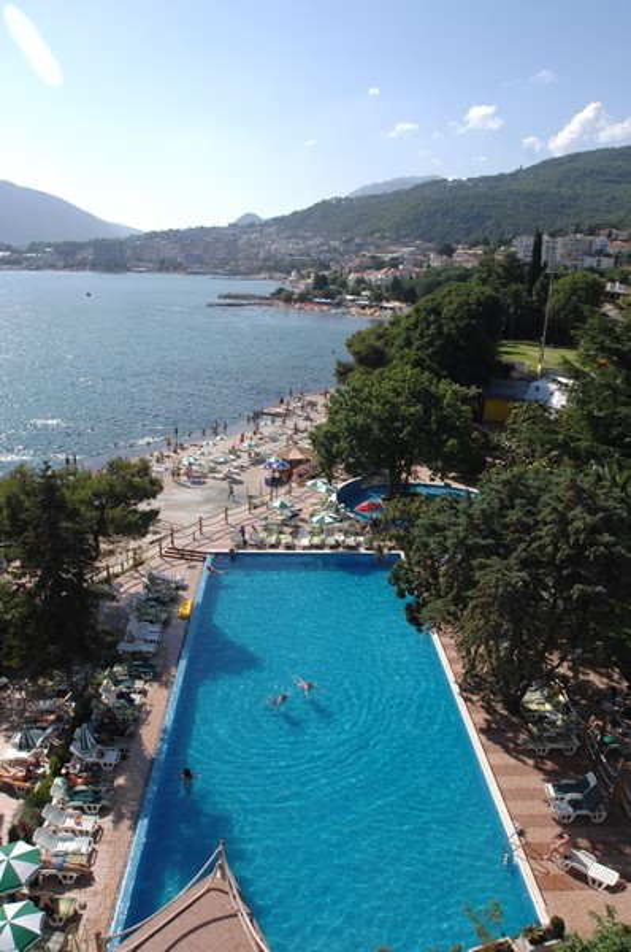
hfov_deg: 50.3
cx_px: 316
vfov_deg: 70.5
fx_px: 673
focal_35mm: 26
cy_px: 476
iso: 160
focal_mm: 17
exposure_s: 1/400
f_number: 8
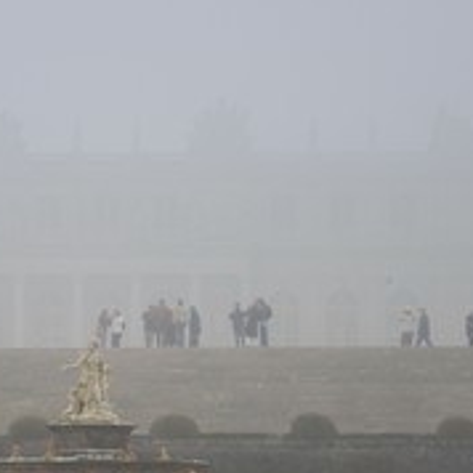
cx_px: 93
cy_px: 337
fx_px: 6184
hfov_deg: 4.4
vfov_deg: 4.4
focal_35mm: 400
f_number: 9
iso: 400
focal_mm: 200
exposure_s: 1/100
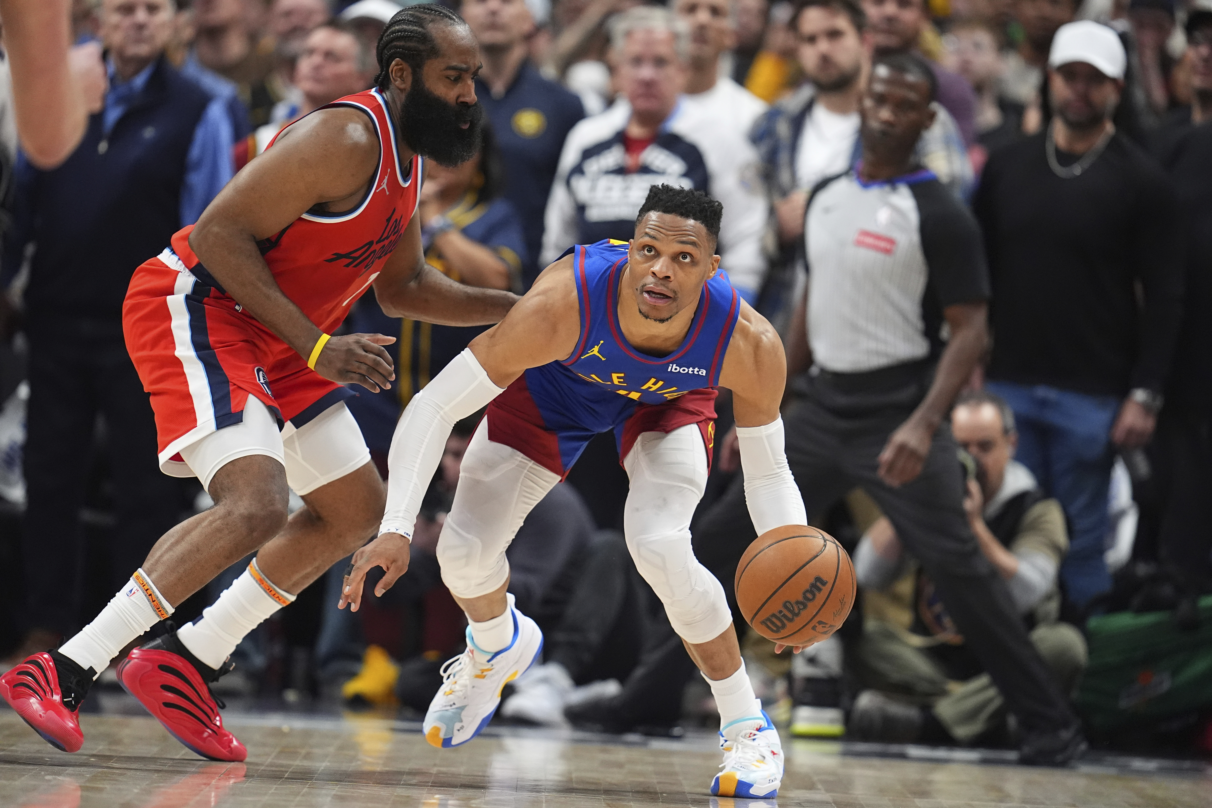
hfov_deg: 5.2
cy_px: 404
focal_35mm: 400
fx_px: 13466
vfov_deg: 3.4
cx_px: 606
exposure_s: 1/1600
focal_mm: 400
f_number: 3.2
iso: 5000
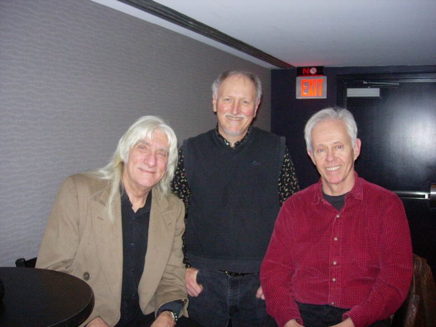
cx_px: 218
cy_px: 164
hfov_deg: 49.0
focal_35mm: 38
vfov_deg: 37.7
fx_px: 479
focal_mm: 7.8
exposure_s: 1/64
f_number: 2.8
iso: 400
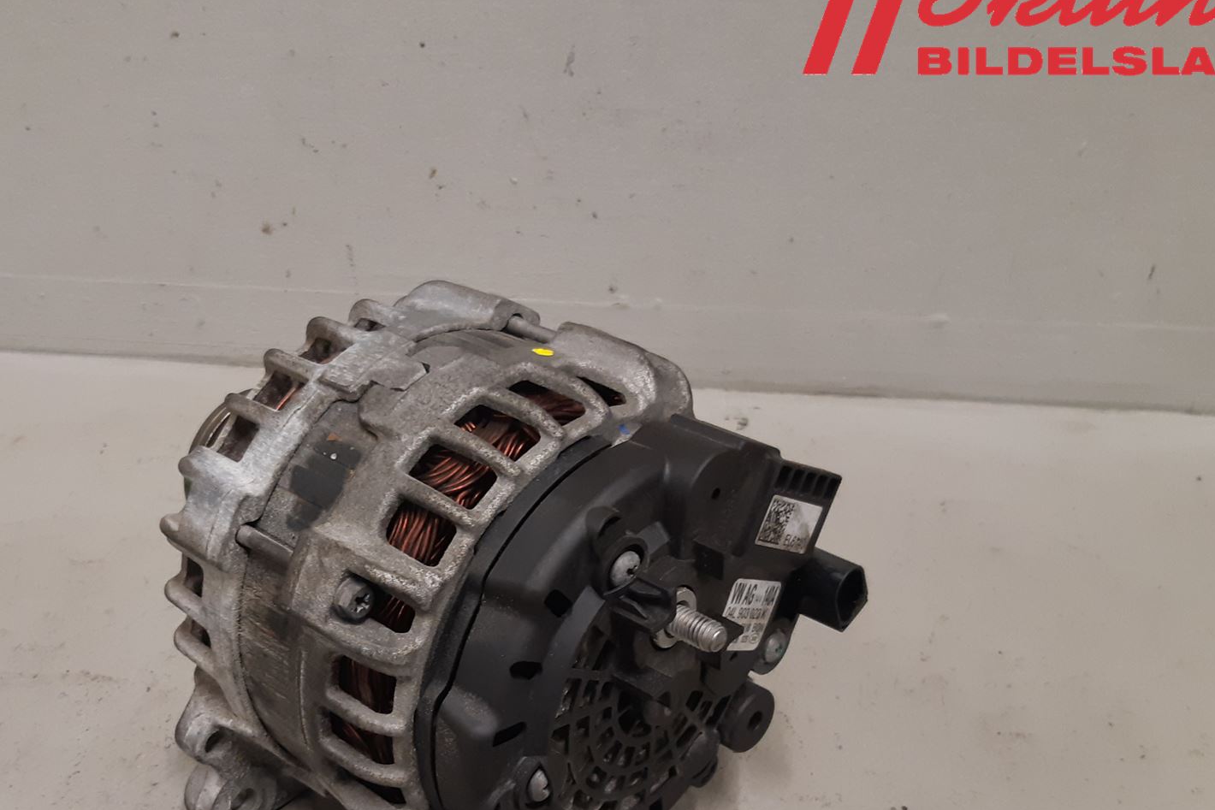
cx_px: 452
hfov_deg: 49.0
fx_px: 1316
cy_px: 587
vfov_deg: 33.7
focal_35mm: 39
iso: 160
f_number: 1.7
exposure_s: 1/50
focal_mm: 3.93
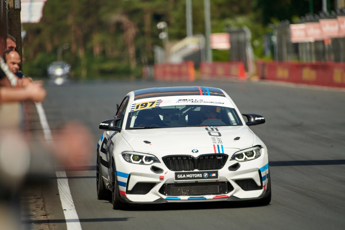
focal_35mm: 400
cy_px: 115
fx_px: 3833
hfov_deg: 5.2
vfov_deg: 3.4
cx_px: 172
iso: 125
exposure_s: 1/2000
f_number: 4
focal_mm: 400
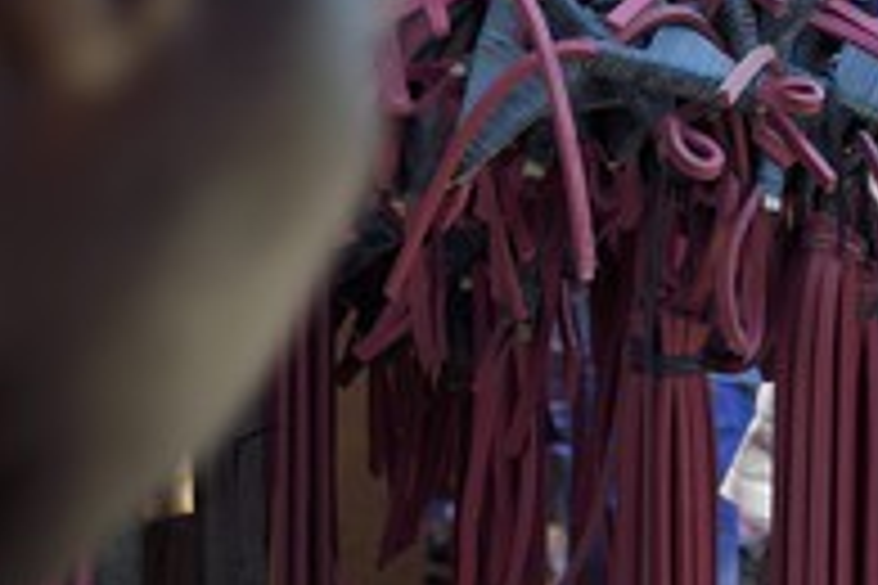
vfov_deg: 12.1
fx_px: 2731
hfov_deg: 18.1
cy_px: 14
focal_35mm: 112
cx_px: 707
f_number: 5
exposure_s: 1/160
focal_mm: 52
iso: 400
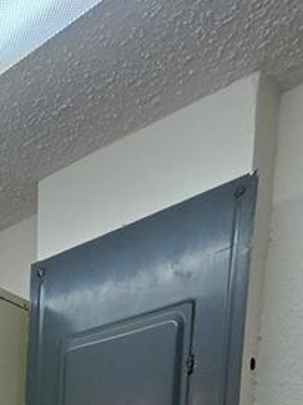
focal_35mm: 57
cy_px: 675
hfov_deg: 20.0
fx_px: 666
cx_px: -214
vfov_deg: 23.3
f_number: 1.9
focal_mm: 2.2
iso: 64
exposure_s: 1/120
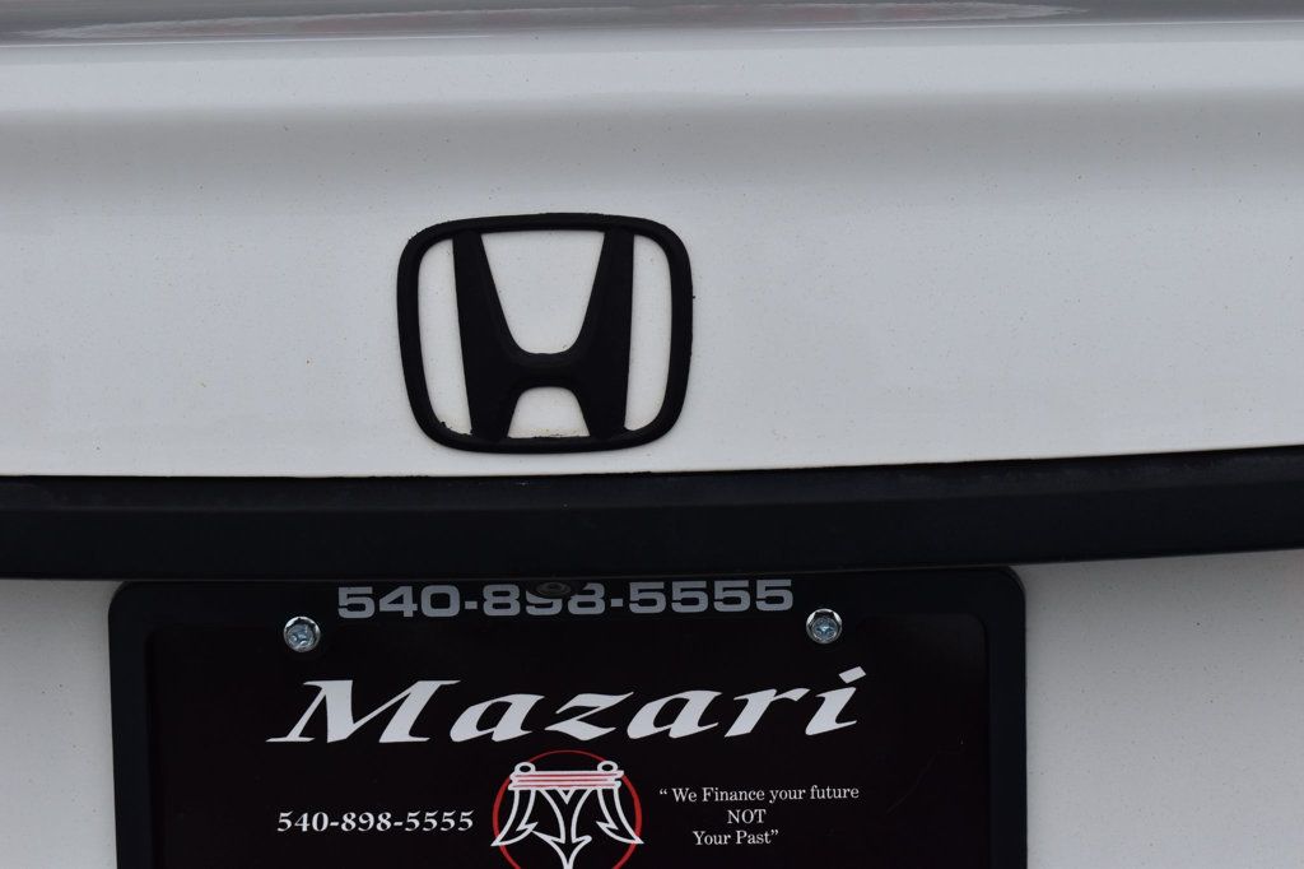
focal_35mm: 82
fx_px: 2987
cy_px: 434
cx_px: 652
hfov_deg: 24.6
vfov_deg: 16.5
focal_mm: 55
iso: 400
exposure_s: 1/400
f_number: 11
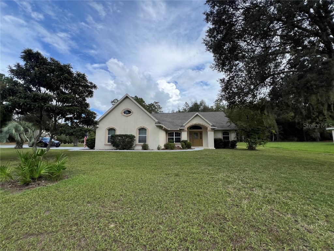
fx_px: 125
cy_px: 126
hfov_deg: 106.2
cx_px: 167
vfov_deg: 89.9
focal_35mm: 13
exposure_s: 1/1783
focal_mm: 1.57
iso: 32
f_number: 1.8
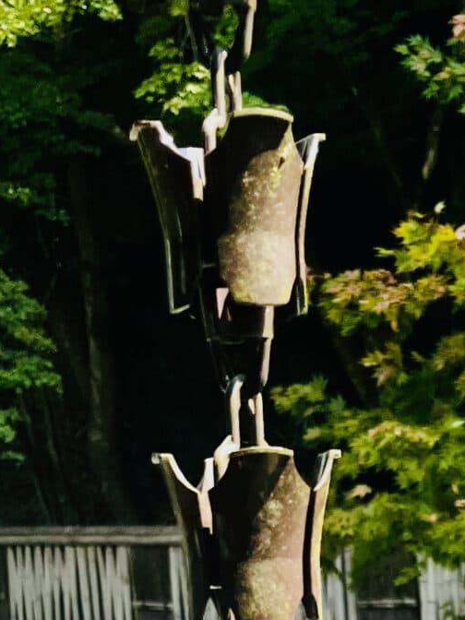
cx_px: 455
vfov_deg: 18.3
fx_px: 1773
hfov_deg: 14.7
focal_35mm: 99
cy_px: 841
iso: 50
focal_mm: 5.1
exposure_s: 1/1339
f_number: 1.6
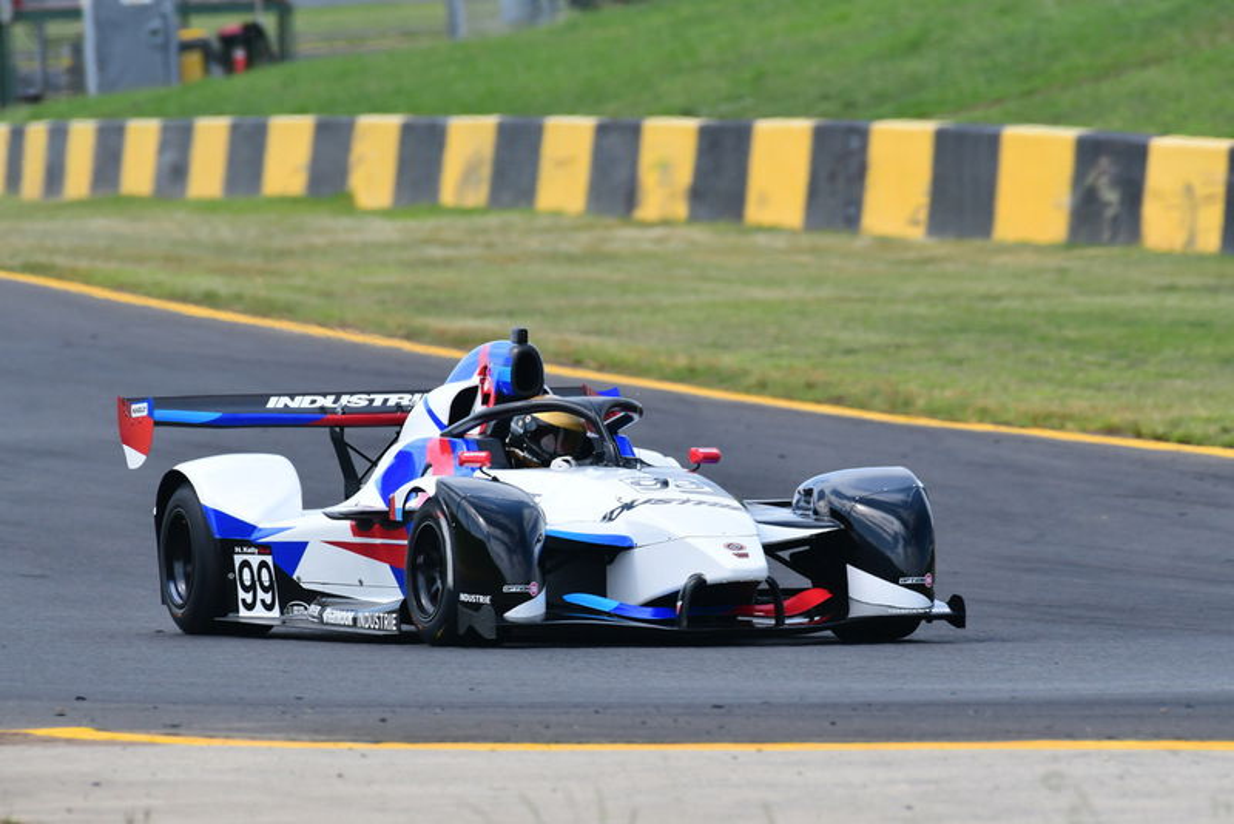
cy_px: 412
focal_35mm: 750
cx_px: 617
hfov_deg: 2.7
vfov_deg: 1.8
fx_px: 25716
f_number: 9
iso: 400
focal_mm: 500
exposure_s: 1/640
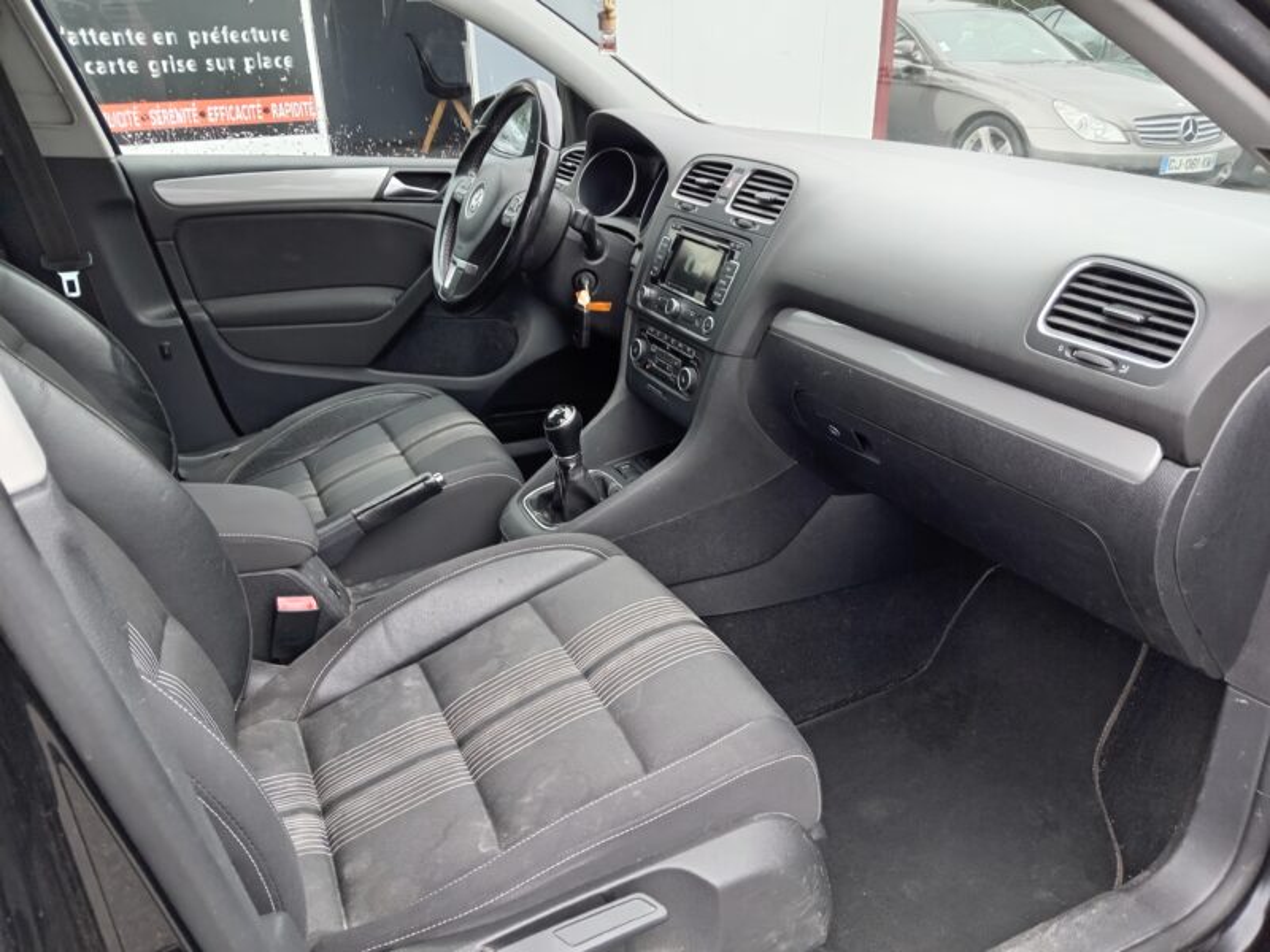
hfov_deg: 69.4
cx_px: 635
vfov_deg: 54.9
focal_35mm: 25
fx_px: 917
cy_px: 476
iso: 131
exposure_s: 1/50
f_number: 1.8
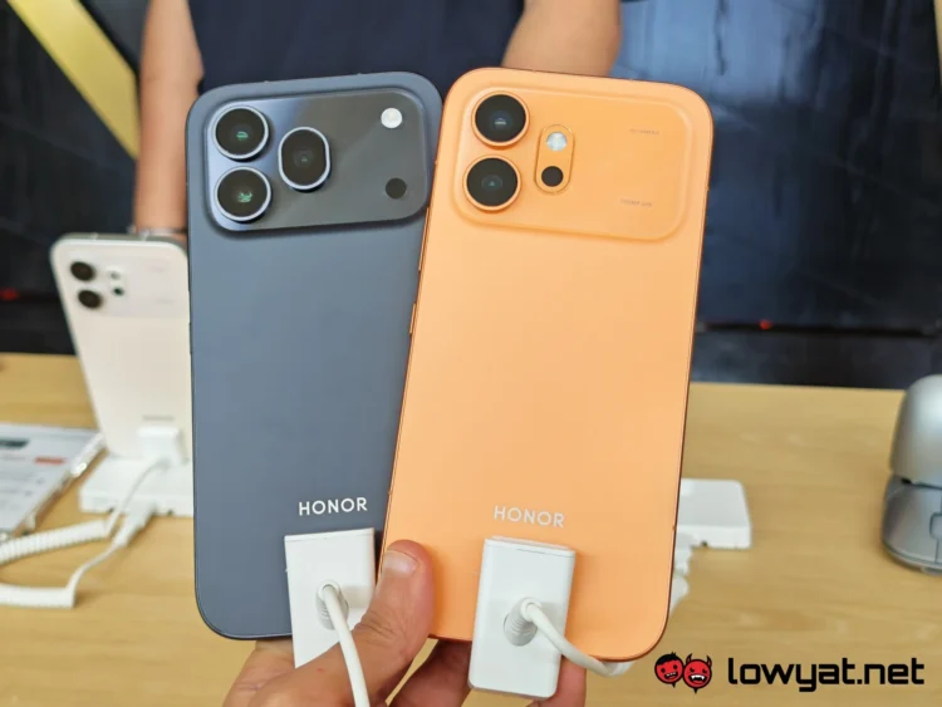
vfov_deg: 31.5
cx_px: 471
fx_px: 1252
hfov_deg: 41.2
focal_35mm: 46
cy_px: 354
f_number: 1.6
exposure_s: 1/100
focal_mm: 5.4
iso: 80
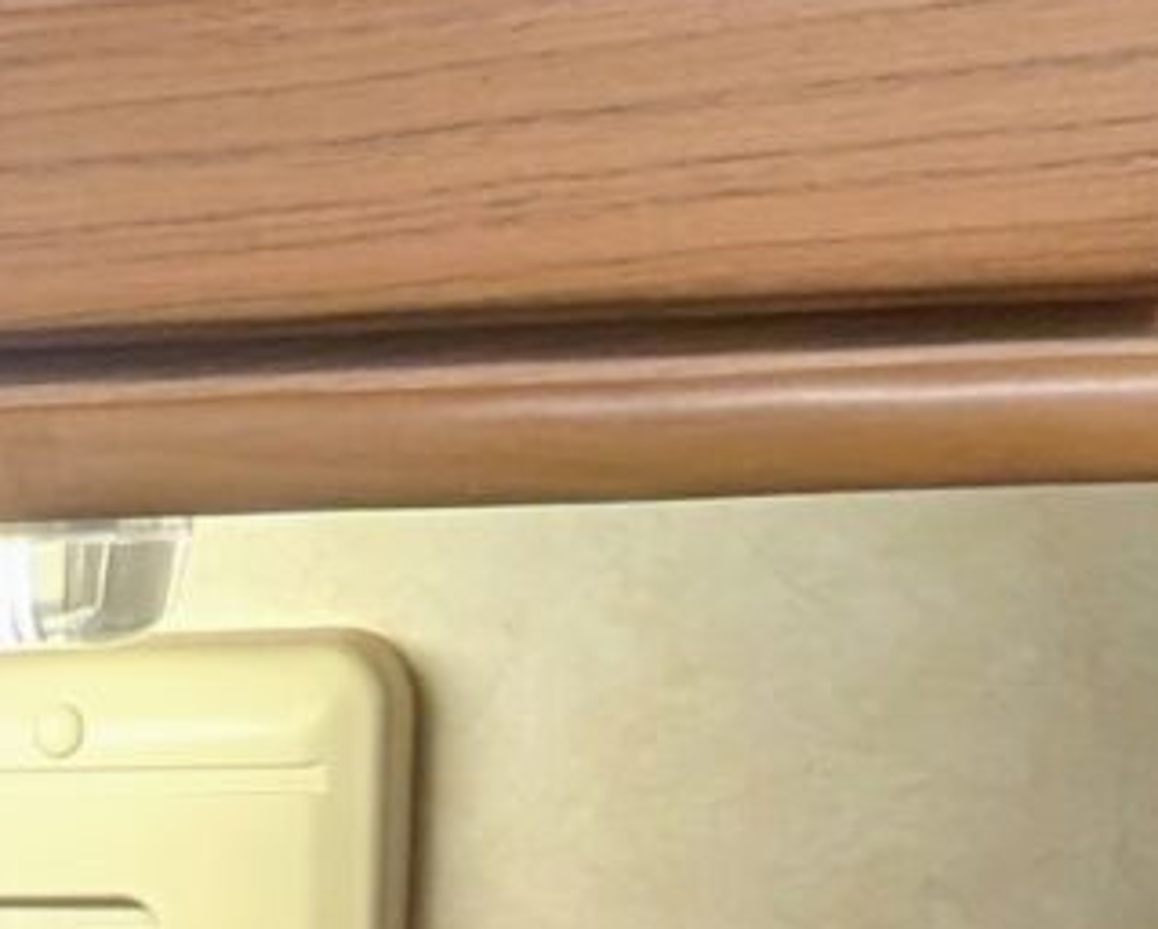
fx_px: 3226
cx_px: -98
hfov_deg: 19.5
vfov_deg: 12.1
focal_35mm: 94
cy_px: 2413
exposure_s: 1/23.8
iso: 71
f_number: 1.7
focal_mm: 2.02
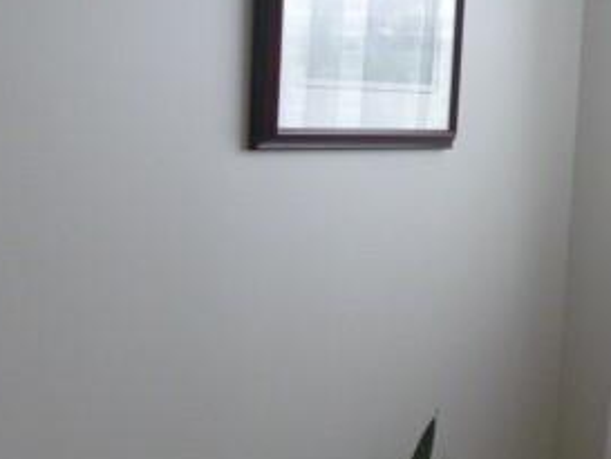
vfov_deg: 17.8
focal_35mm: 82
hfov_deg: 23.7
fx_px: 1448
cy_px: 403
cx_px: 181
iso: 400
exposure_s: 1/30
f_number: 3.5
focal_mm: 6.3
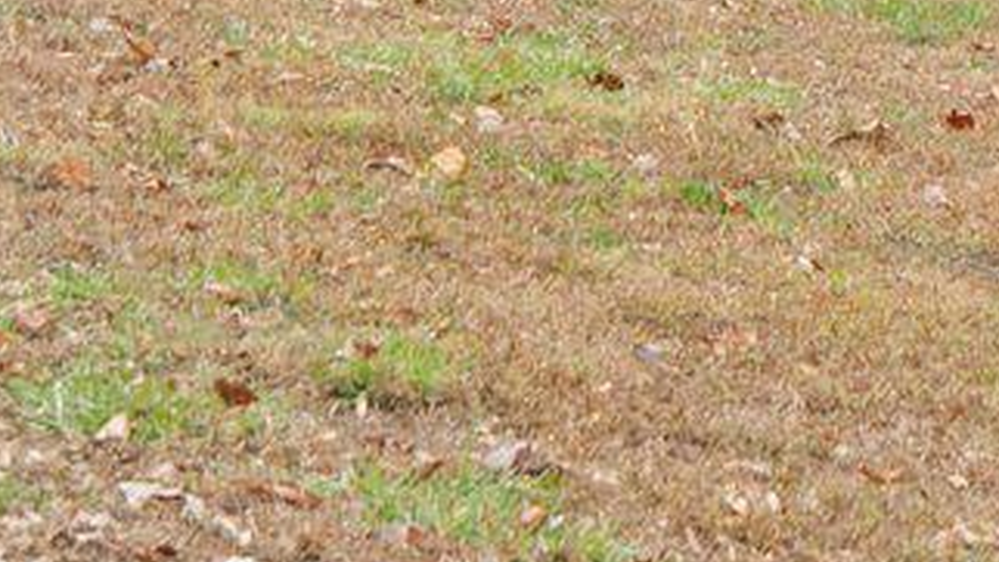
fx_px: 6171
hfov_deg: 9.3
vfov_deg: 4.9
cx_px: 571
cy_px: -1138
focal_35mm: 233
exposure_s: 1/100
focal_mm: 35
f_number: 11
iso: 200
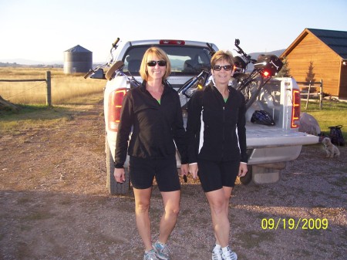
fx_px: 341
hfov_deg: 54.0
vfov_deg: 41.8
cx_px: 174
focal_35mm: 34
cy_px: 130
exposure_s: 1/350
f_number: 2.7
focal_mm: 5.6
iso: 80
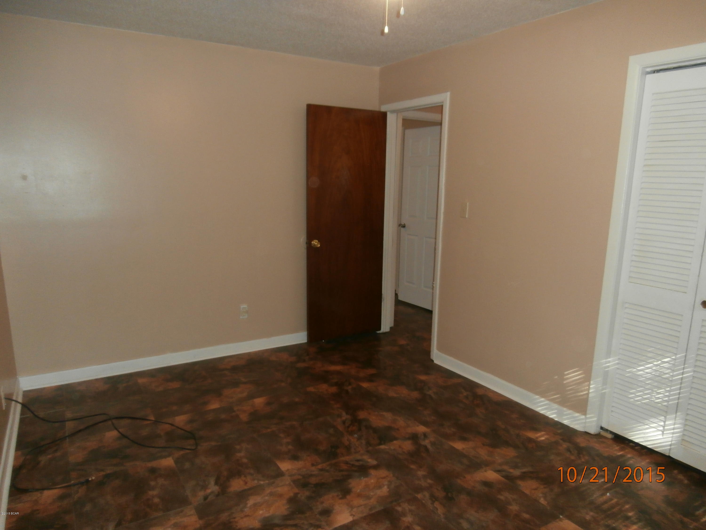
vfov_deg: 56.8
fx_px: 489
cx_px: 353
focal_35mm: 24
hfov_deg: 71.6
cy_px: 265
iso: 200
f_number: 3
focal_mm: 4.2
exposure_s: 1/30
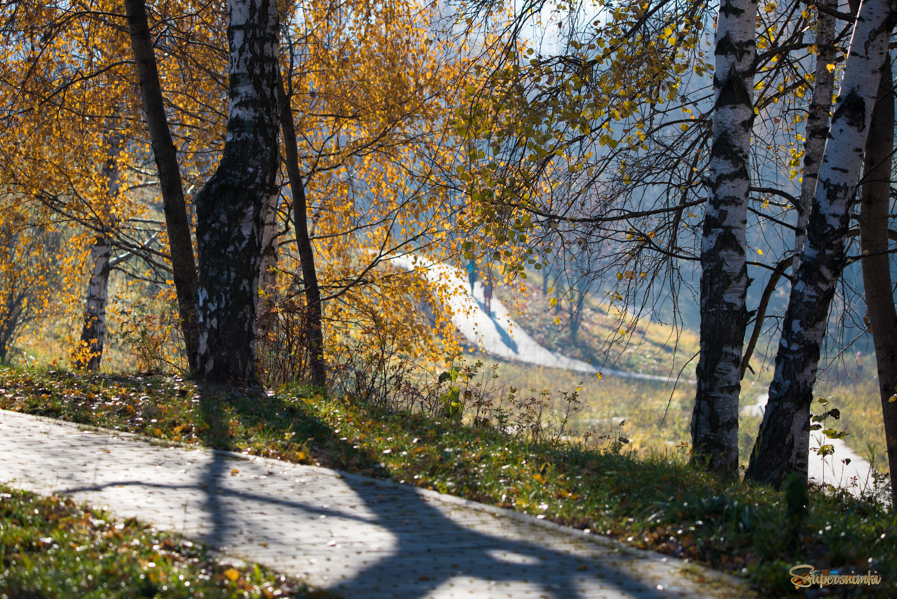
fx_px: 3739
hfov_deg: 13.7
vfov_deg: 9.2
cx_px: 448
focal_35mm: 150
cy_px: 300
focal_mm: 150
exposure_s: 1/500
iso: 200
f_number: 5.6
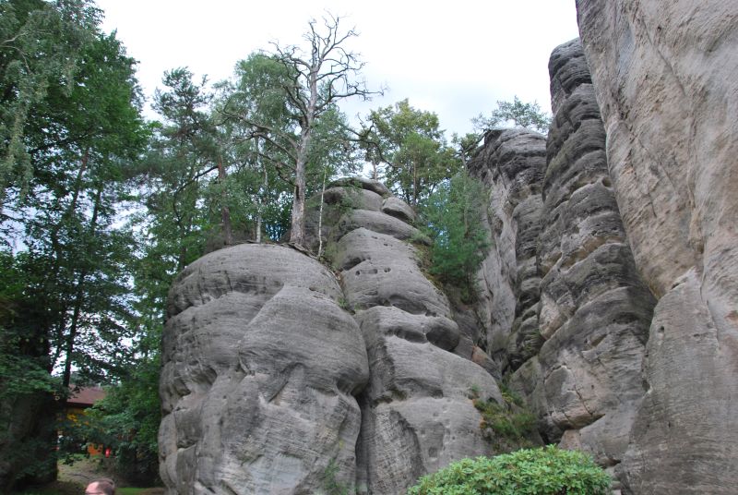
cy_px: 248
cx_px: 369
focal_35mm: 27
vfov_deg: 48.1
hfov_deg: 67.3
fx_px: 554
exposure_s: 1/125
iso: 100
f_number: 5.6
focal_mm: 18
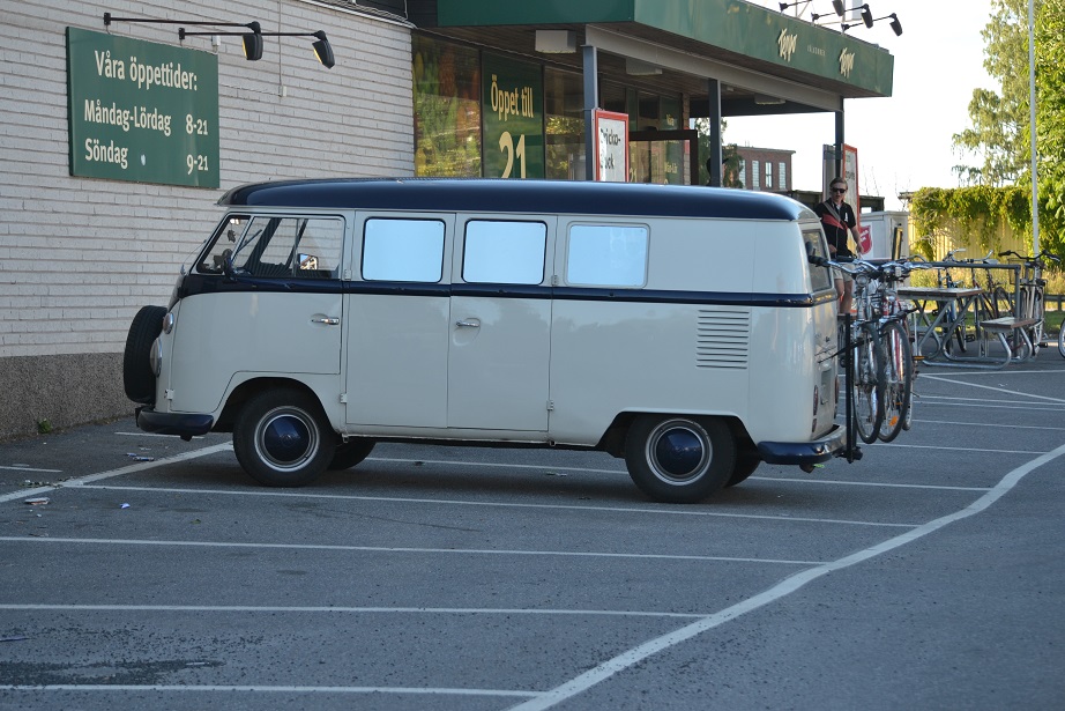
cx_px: 532
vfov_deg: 11.4
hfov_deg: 17.1
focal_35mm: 120
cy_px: 356
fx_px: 3550
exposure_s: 1/125
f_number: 5.6
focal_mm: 80
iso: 160
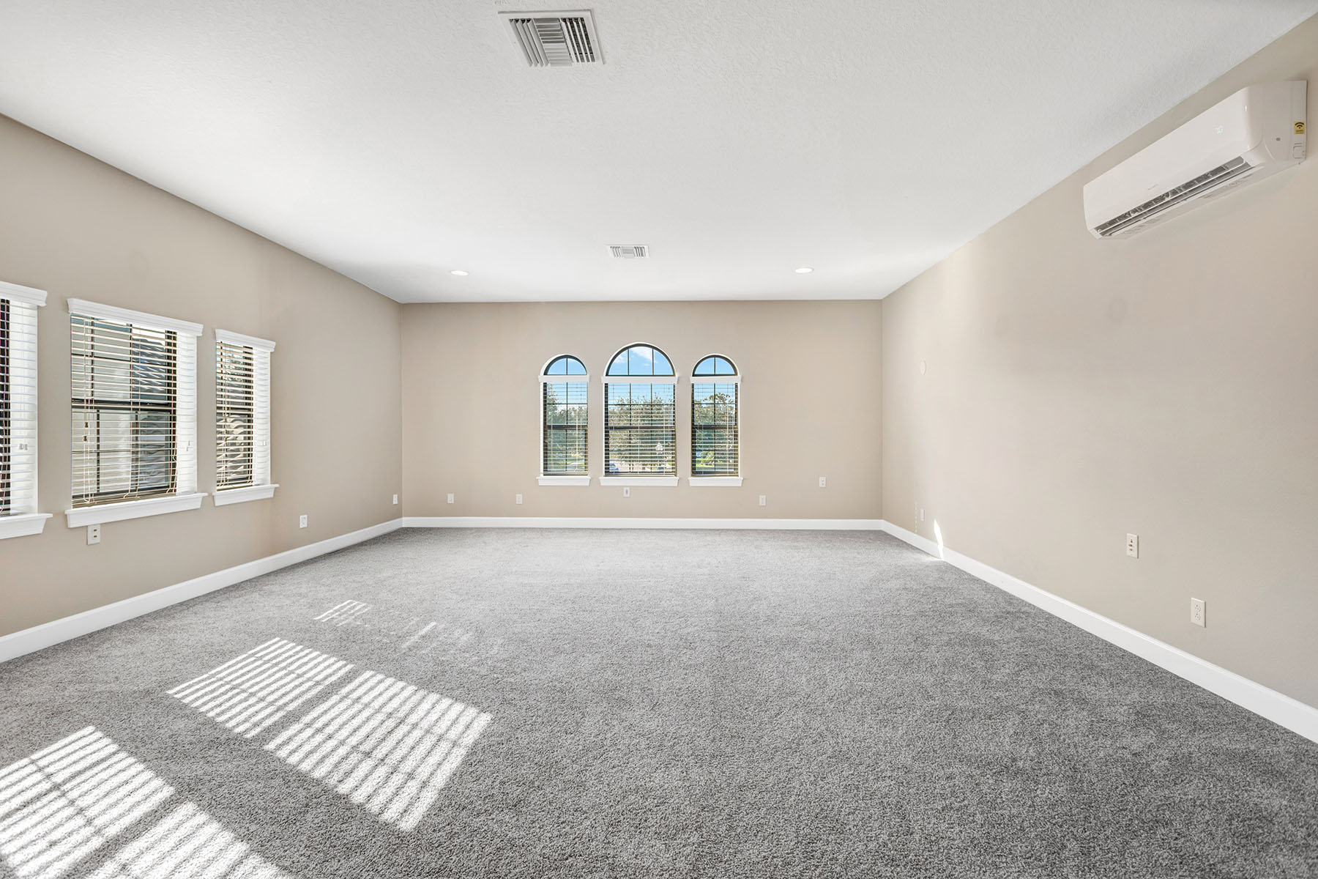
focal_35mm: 17
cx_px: 659
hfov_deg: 93.3
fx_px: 622
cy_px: 440
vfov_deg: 70.4
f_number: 6.3
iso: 400
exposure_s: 1/125
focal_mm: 17
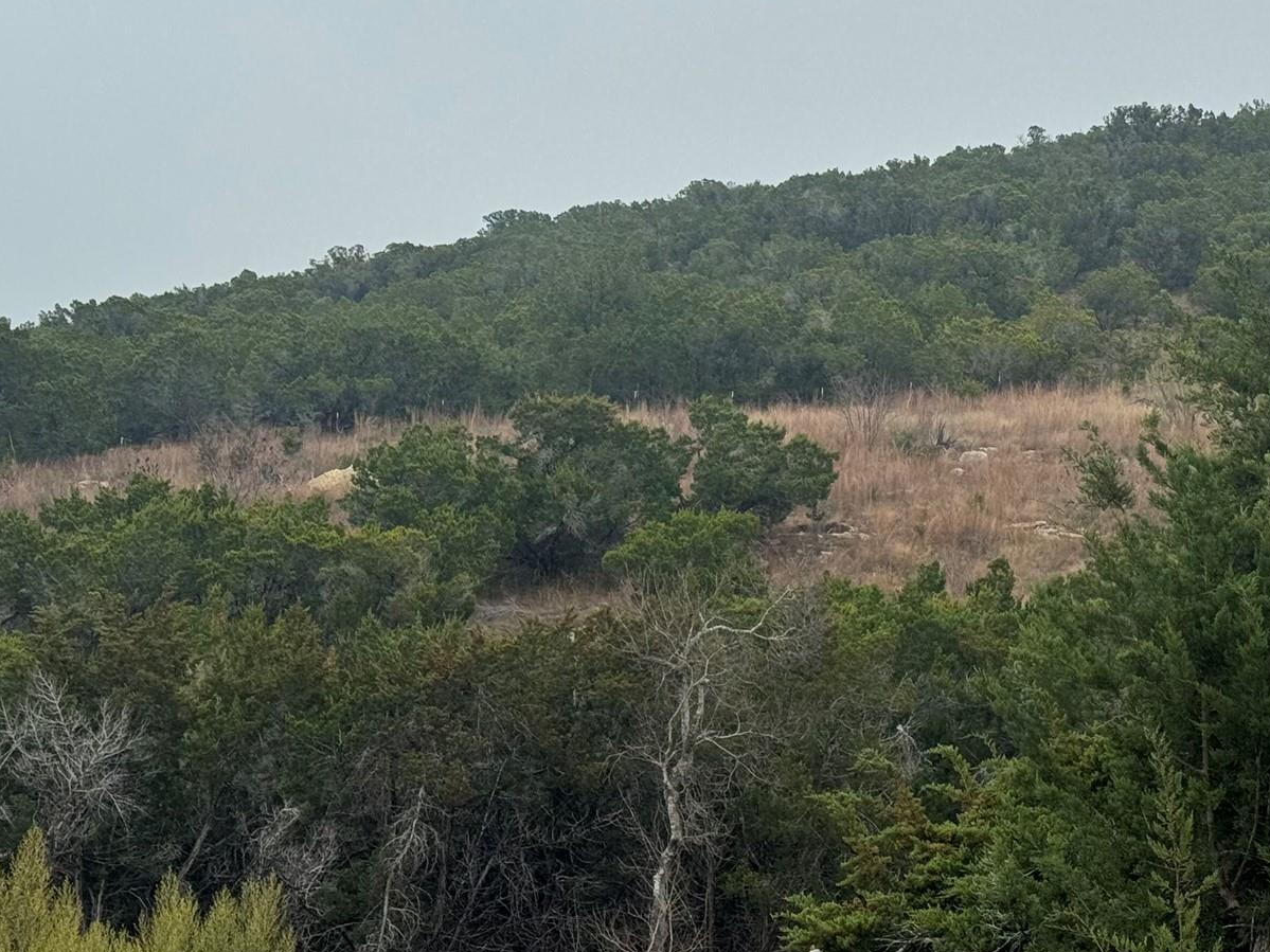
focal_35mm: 82
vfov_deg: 17.9
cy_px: 313
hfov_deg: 23.6
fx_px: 3008
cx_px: 963
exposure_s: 1/4049
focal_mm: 6.76
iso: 64
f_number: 1.78
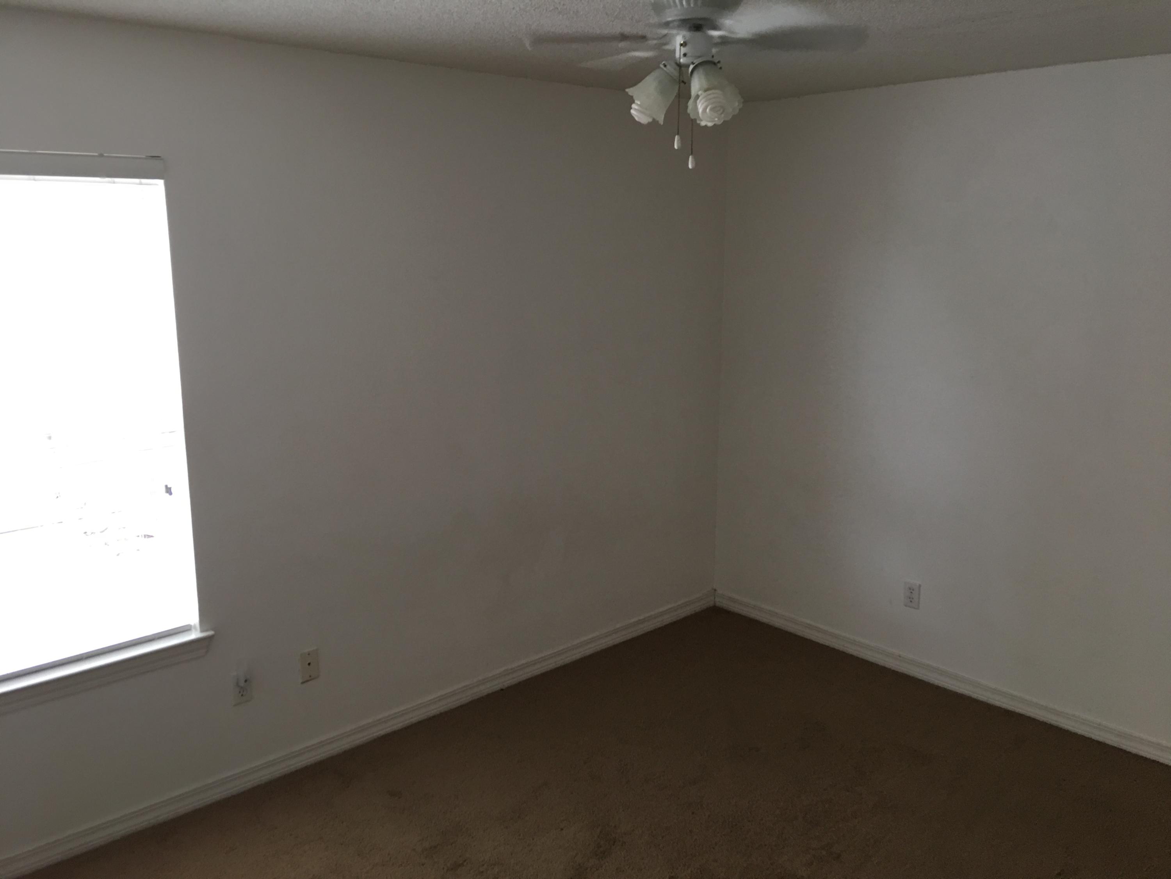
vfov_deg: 48.2
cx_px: 586
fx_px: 981
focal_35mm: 29
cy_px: 440
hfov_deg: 61.7
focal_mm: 4.15
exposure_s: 1/15
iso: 32
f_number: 2.2
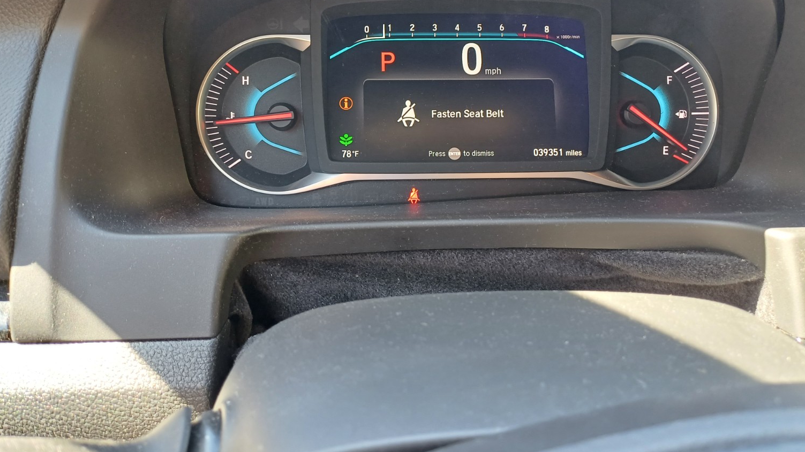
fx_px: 619
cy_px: 152
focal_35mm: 29
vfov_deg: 39.7
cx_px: 422
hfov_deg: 66.0
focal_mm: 4.65
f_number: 1.8
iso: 200
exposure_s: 1/60
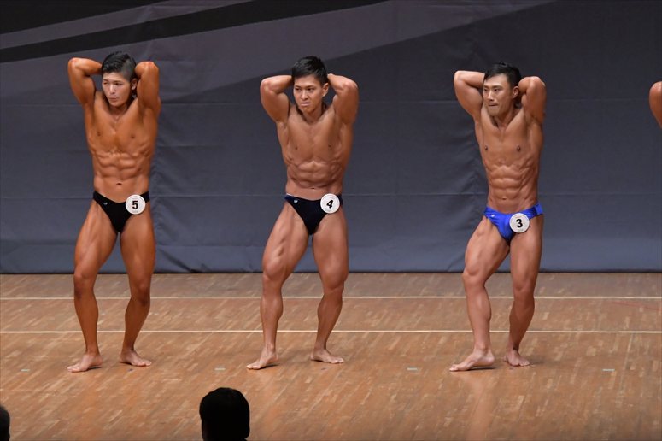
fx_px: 4411
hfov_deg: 8.6
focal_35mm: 240
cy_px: 220
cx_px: 331
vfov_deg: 5.7
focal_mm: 160
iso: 6400
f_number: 5.6
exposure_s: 1/400
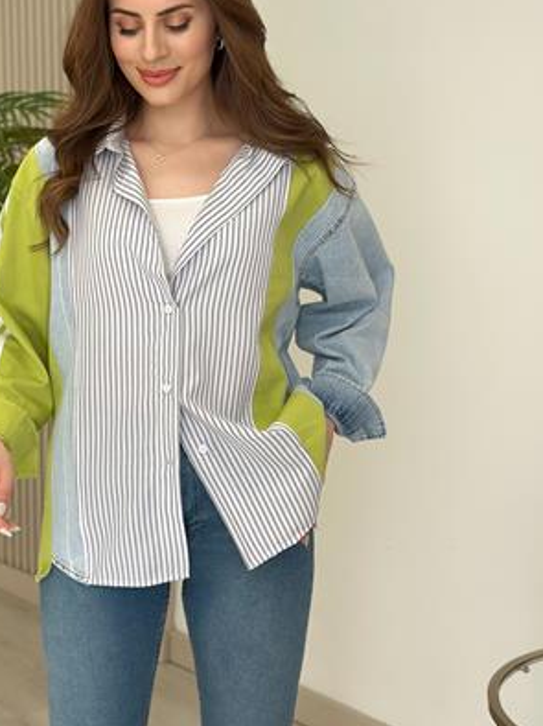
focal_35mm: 65
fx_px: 1361
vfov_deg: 29.7
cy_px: 277
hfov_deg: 22.5
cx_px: 195
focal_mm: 6.86
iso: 80
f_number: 1.78
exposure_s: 1/506
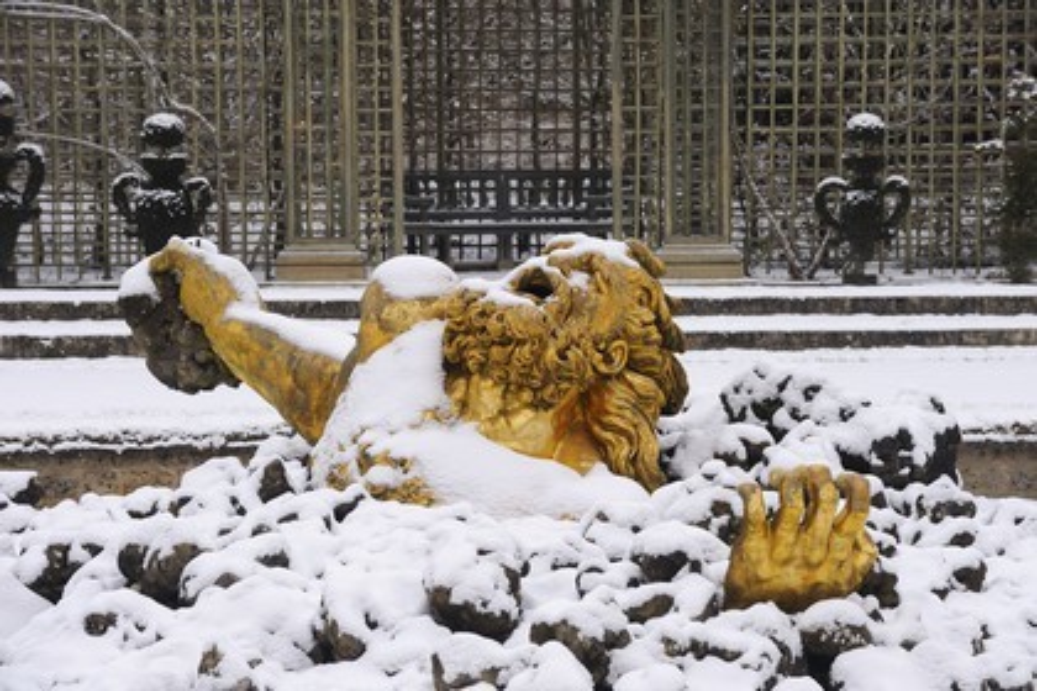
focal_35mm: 160
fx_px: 4609
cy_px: 346
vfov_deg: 8.6
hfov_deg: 12.8
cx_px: 518
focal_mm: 160
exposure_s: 1/160
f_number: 8
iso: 400
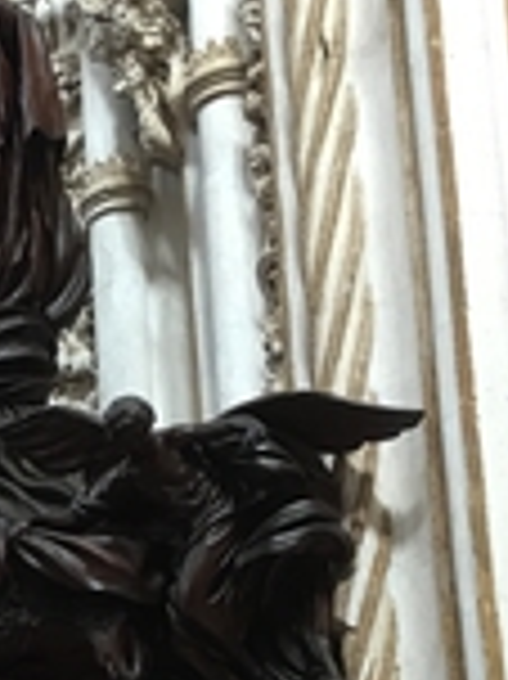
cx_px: -436
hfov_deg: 11.8
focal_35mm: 115
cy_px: 878
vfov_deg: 16.2
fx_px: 2253
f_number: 2.2
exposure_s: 1/17
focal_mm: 4.15
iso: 50
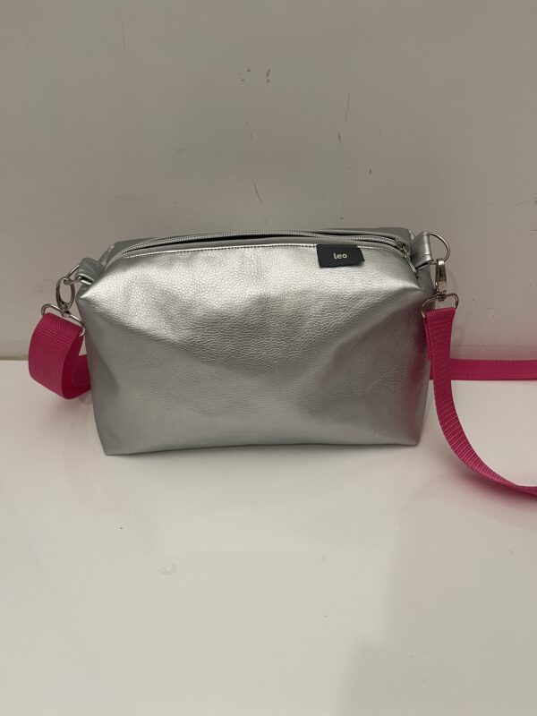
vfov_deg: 67.3
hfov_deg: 53.1
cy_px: 358
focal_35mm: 26
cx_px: 268
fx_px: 538
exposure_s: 1/50
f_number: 1.6
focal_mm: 5.1
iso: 100
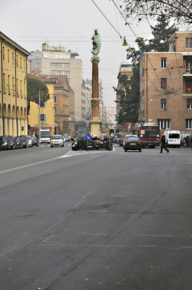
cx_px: 96
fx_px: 748
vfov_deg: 22.0
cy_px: 145
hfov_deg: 14.6
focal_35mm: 93
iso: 200
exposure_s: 1/500
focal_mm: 62
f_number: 7.1
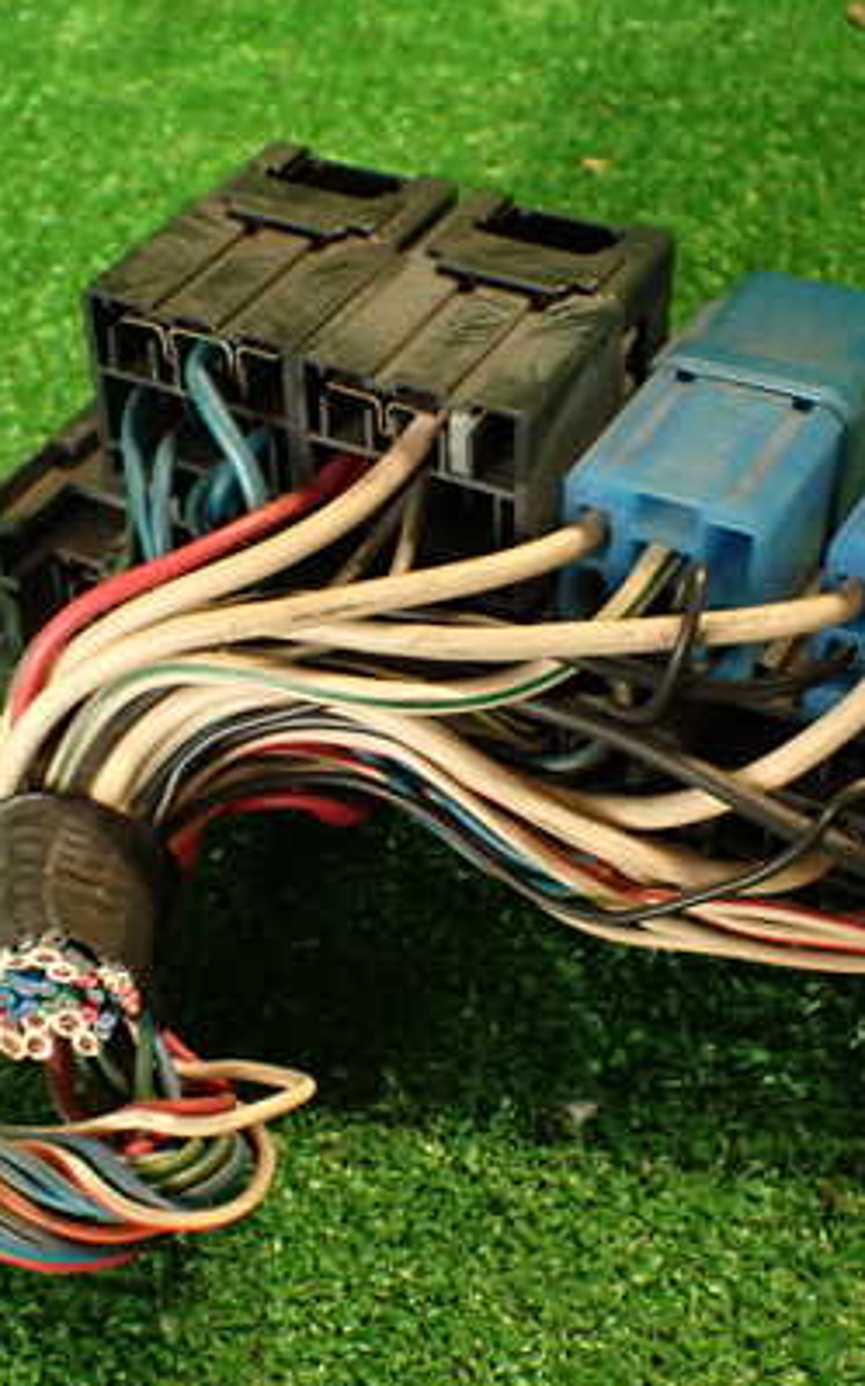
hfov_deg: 25.2
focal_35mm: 51
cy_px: 775
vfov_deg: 39.5
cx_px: 306
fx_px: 1926
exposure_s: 1/30
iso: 500
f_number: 2.4
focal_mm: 5.79
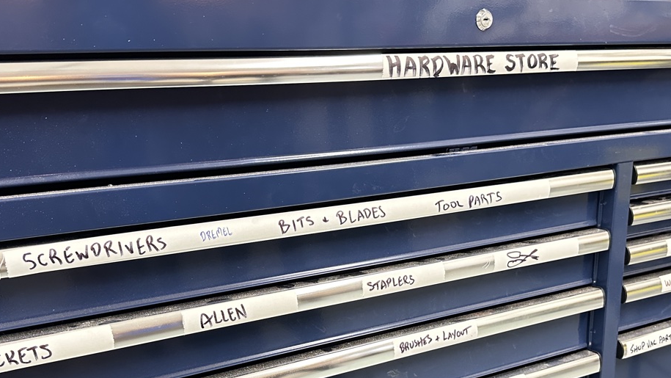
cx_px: 340
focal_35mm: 40
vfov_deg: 29.2
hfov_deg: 50.5
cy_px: 290
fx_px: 712
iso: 640
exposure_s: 1/60
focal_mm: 6.86
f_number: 1.78
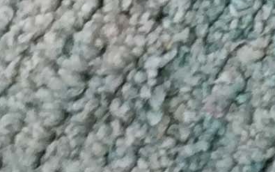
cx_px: 469
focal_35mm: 254
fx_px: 1904
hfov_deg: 8.0
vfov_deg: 5.1
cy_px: -201
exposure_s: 1/50
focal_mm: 4.15
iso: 32
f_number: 2.2
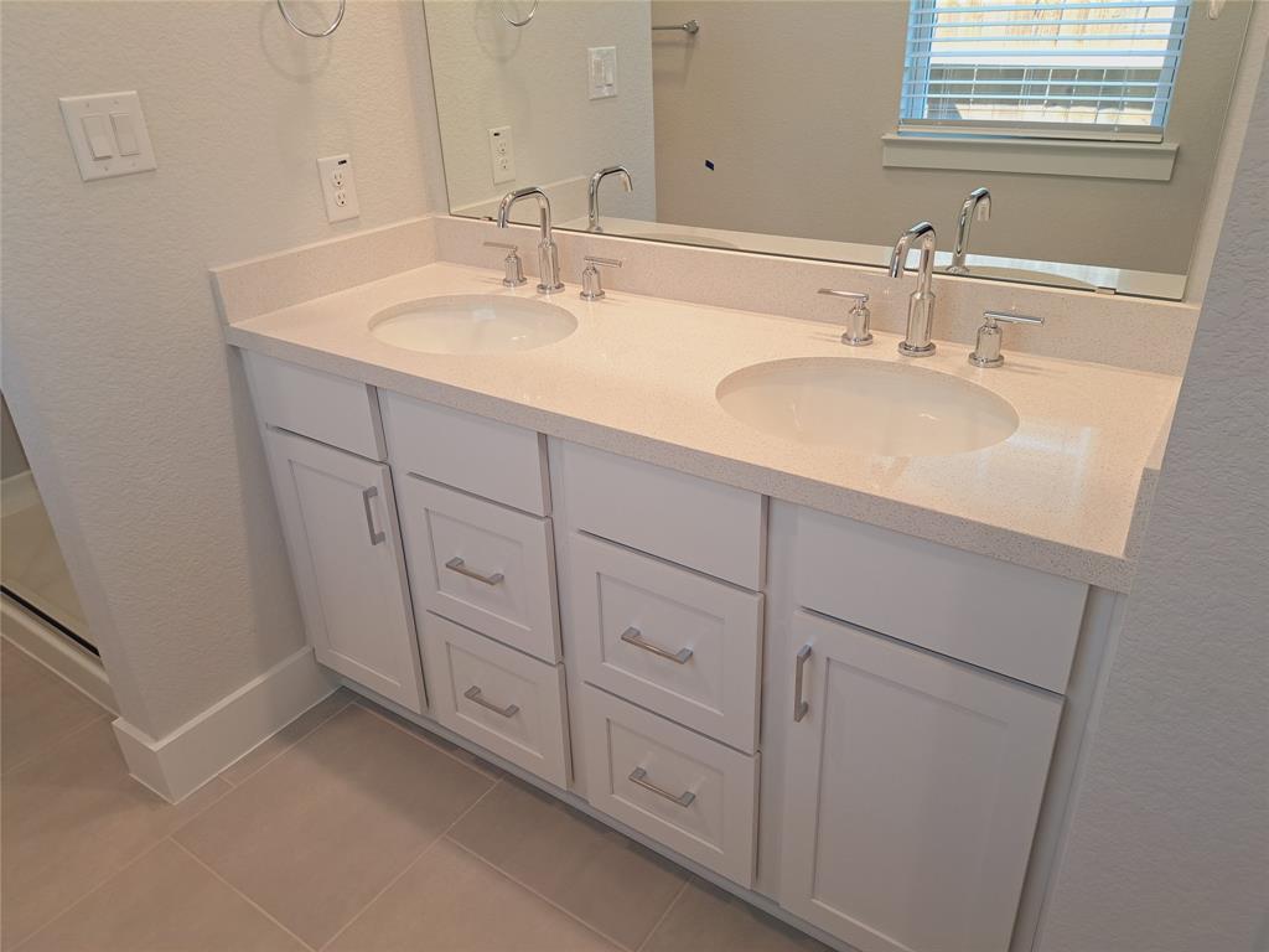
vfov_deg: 56.8
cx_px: 634
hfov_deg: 71.6
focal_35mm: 24
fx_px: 880
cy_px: 476
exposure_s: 1/60
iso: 80
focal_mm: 5.23
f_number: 1.8
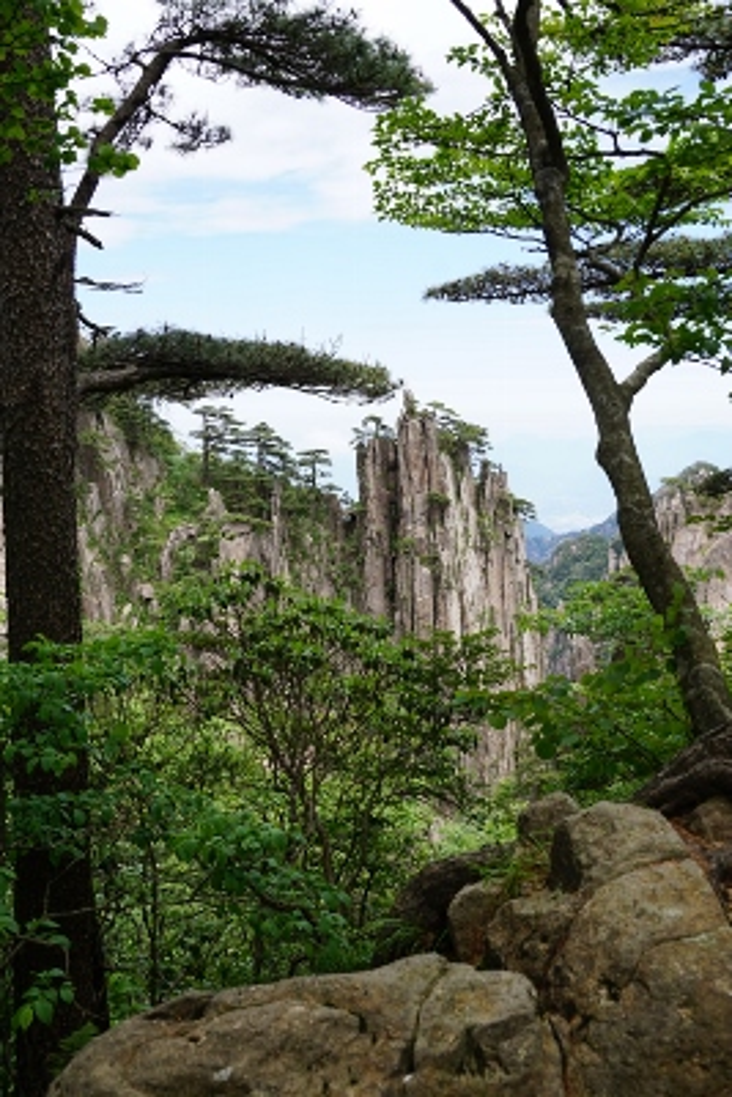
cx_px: 366
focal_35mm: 36
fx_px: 1097
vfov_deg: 53.1
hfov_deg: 36.9
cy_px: 548
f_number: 9
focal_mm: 24
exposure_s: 1/125
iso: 100
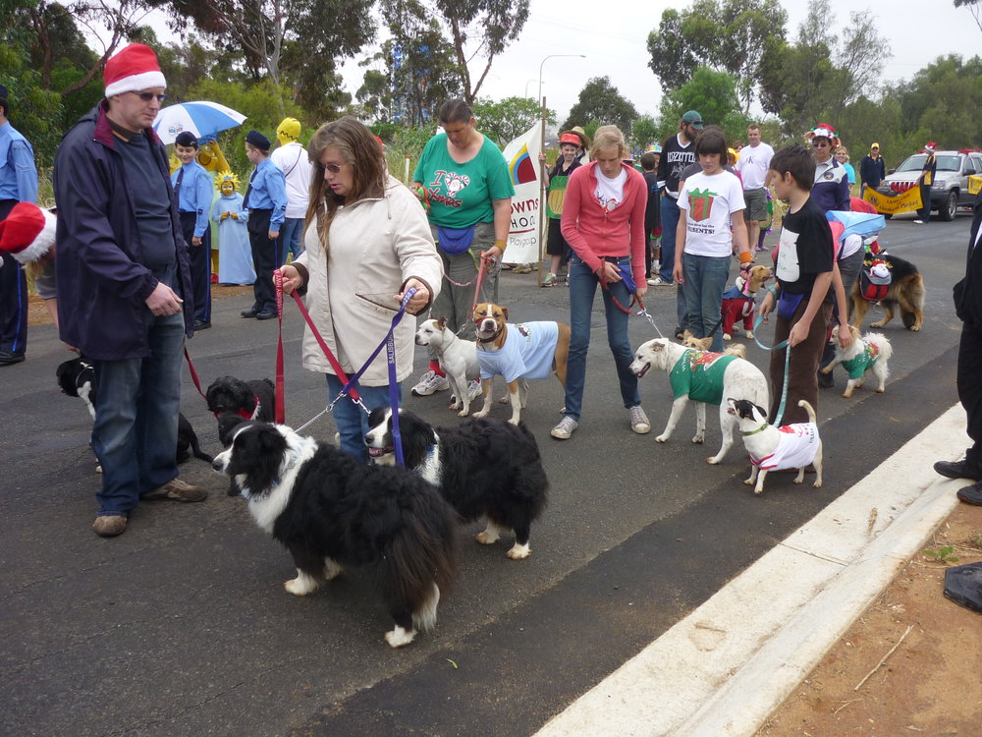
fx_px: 936
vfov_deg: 42.9
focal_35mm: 33
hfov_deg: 55.4
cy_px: 368
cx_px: 491
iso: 80
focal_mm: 5.5
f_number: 2.8
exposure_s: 1/200
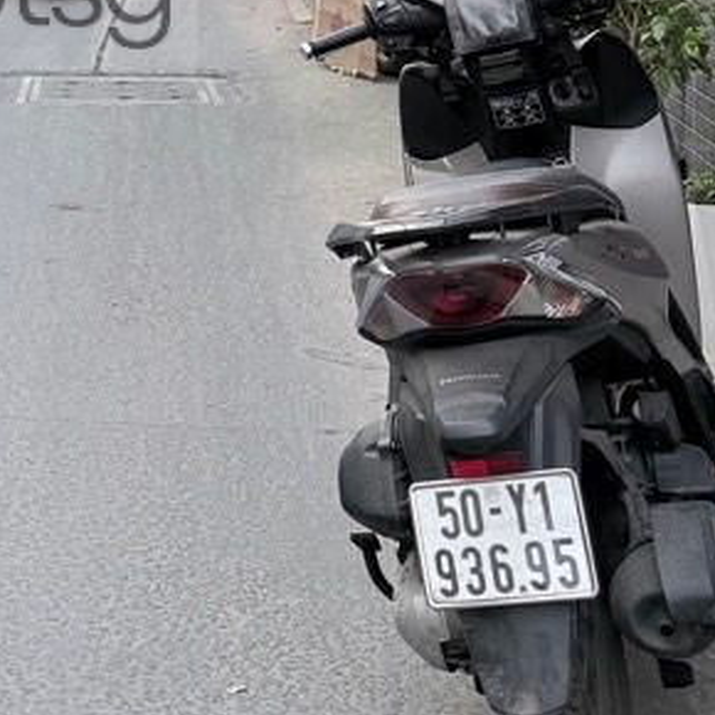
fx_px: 1753
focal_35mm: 75
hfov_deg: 21.5
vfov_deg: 22.1
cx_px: -128
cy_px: -12
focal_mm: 6.76
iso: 100
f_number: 1.78
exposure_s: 1/1192
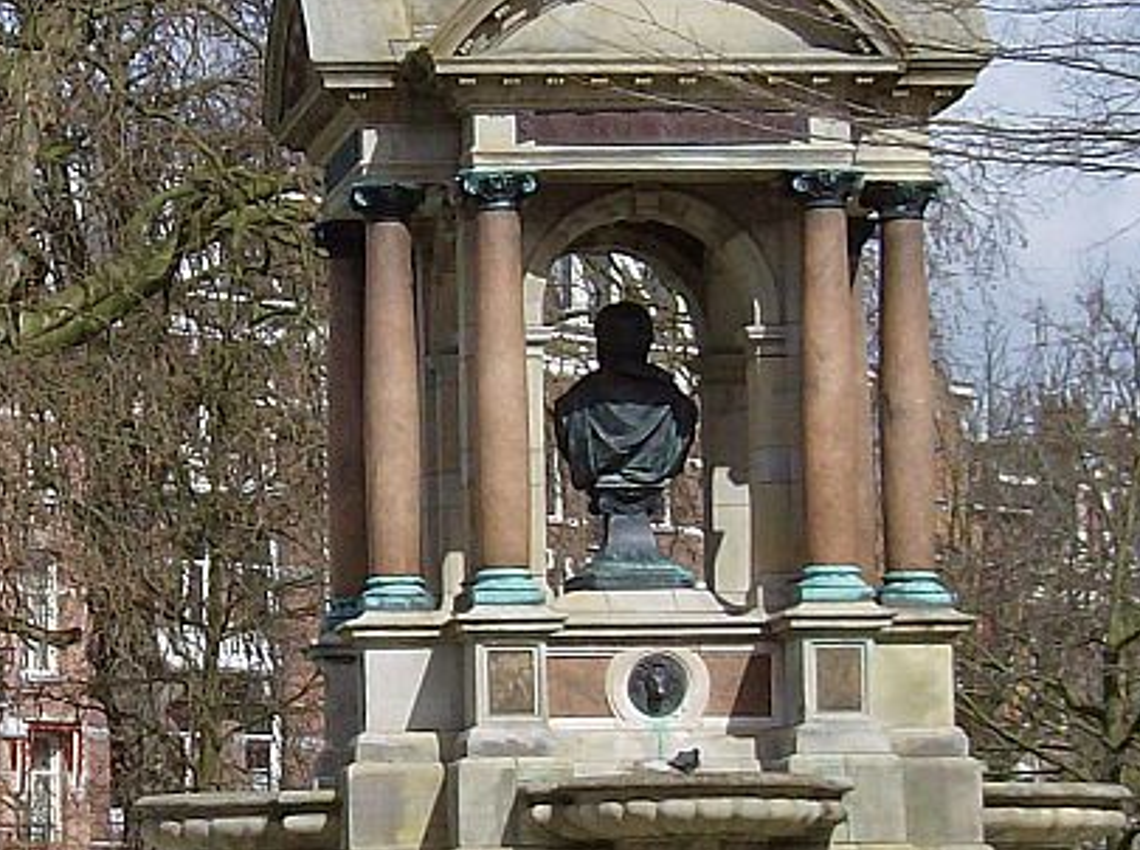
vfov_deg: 6.9
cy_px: 235
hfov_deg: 9.1
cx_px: -107
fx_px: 7066
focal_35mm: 215
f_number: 6.9
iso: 100
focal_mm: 14.1
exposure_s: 1/518
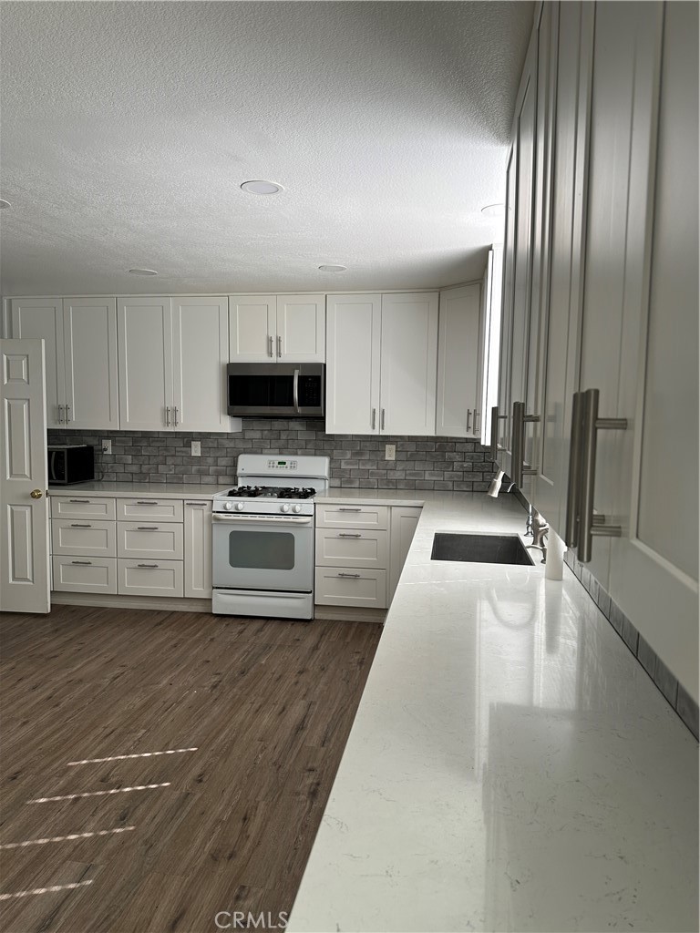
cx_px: 350
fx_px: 647
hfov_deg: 56.8
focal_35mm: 24
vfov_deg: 71.6
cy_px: 466
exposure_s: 1/167
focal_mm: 6.86
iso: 64
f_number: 1.78
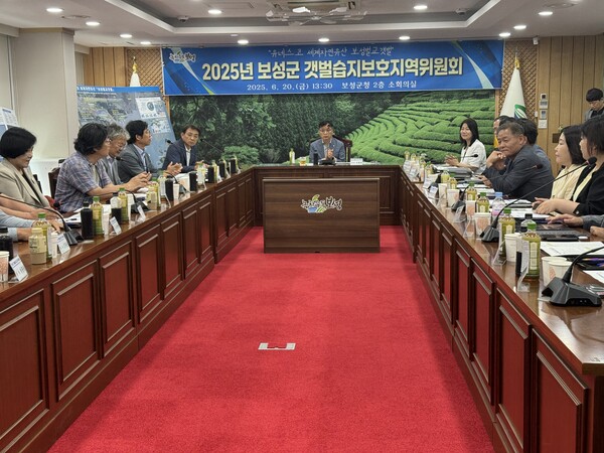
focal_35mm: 48
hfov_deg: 39.7
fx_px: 838
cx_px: 302
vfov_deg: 30.3
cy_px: 226
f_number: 1.78
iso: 80
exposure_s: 1/60
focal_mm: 6.76
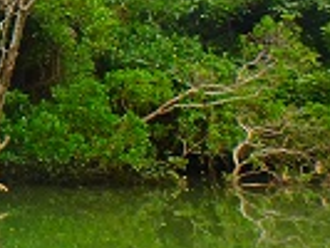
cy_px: -82
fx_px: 697
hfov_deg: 21.2
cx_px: -202
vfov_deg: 18.6
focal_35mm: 73
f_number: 3.5
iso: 125
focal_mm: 3.7
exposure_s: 1/320
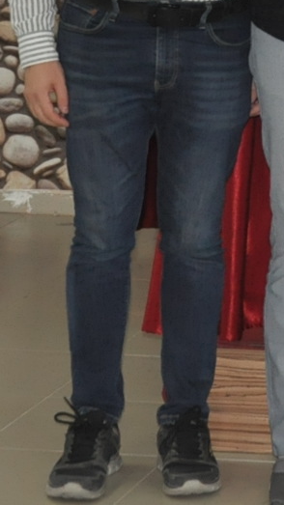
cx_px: 696
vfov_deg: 10.9
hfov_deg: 6.0
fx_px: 2585
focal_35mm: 193
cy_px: -136
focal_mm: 30
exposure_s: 1/60
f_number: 4.2
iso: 800
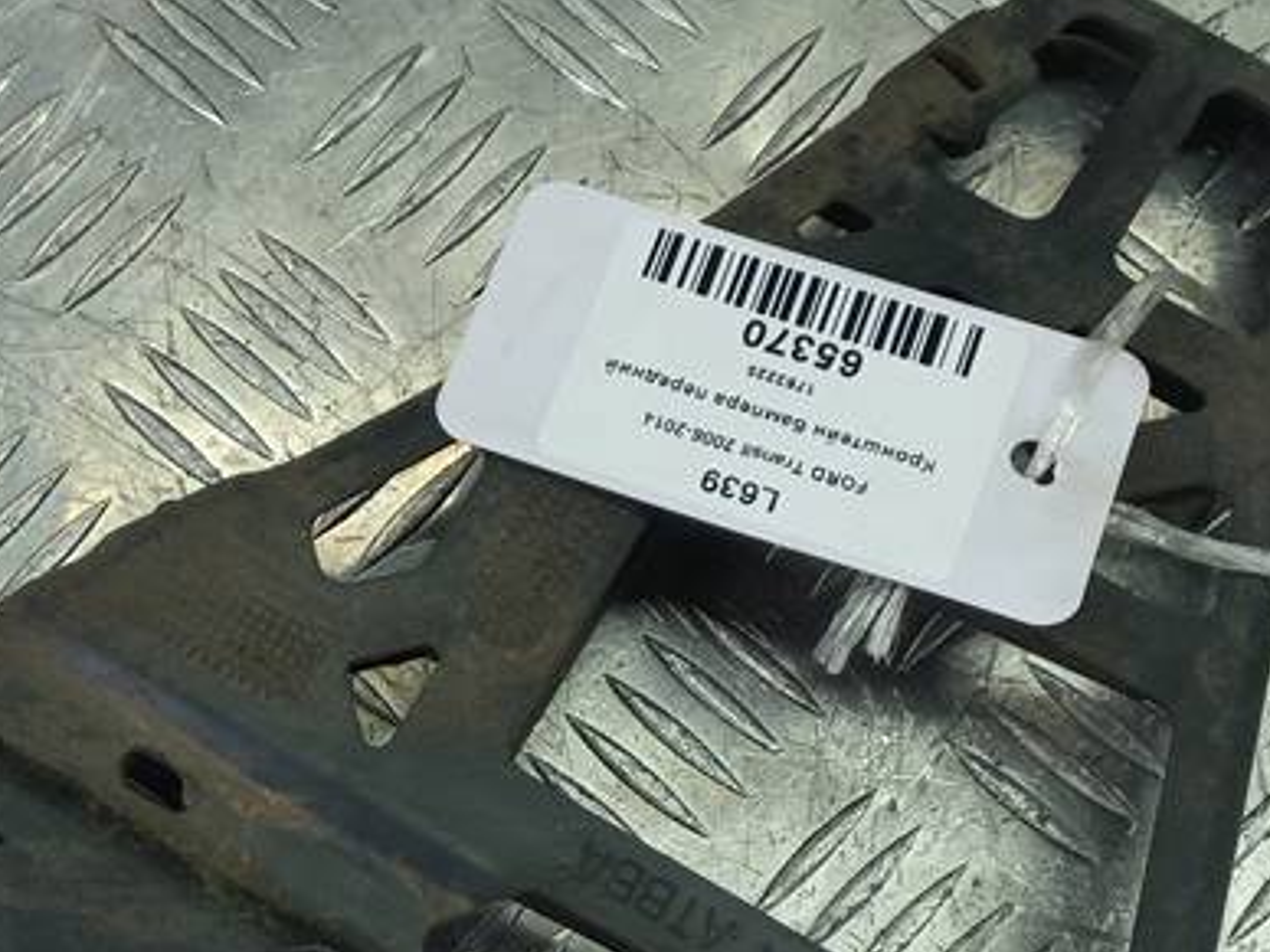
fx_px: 2421
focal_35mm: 66
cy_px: 909
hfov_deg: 29.0
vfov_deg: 21.6
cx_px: 344
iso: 40
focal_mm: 4.6
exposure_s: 1/50
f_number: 1.8
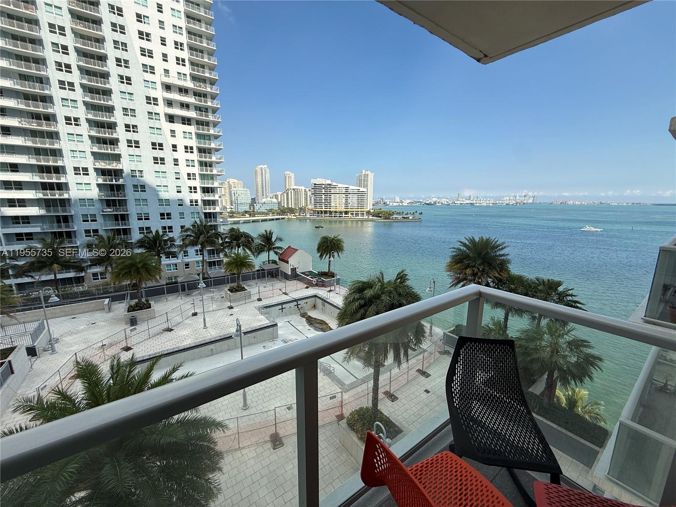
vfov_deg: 85.7
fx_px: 273
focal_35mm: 14
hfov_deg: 102.1
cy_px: 254
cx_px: 338
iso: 50
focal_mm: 2.22
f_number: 2.2
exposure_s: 1/1848
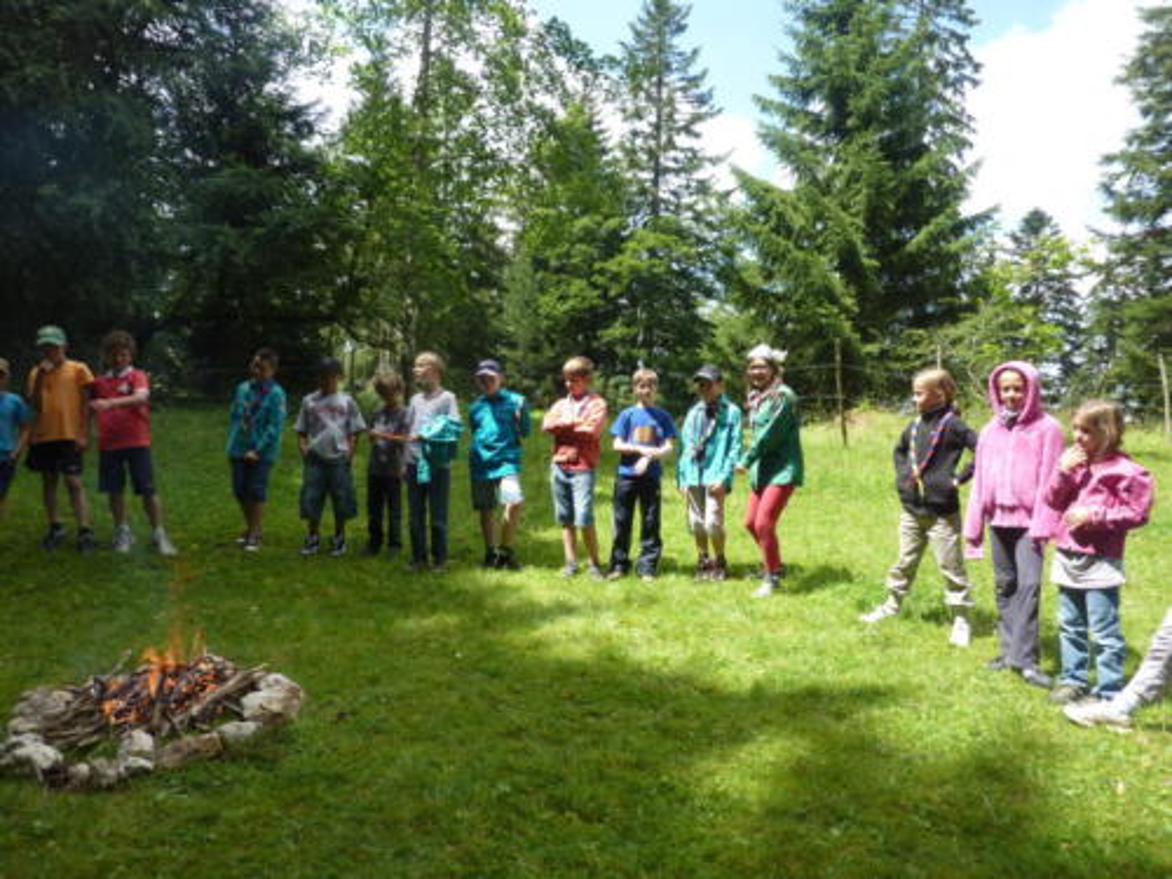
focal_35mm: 25
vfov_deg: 54.9
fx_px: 846
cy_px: 440
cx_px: 586
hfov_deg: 69.4
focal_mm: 4.1
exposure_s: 1/200
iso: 80
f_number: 4
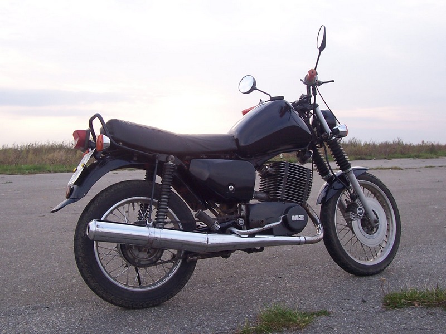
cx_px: 223
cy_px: 167
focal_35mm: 34
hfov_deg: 54.0
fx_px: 438
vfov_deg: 41.8
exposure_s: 1/180
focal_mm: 5.6
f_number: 2.7
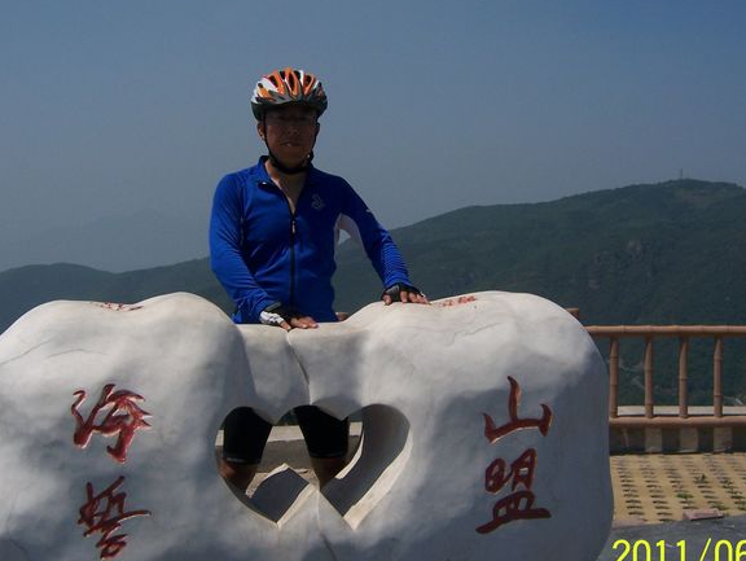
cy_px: 266
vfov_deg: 29.1
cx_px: 351
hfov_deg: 38.1
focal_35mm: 50
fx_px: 1078
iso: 80
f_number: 4.5
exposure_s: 1/1250
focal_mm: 6
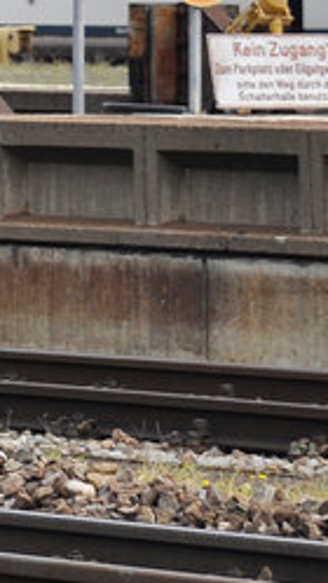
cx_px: -1040
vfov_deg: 4.1
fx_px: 8198
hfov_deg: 2.2
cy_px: -341
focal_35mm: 530
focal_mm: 70
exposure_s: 1/1000
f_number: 4.5
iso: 200
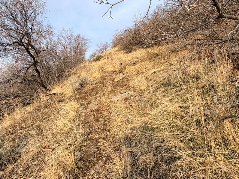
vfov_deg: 71.5
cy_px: 96
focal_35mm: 18
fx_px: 124
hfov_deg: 86.7
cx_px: 96
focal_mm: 2.22
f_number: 2.2
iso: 50
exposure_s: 1/502
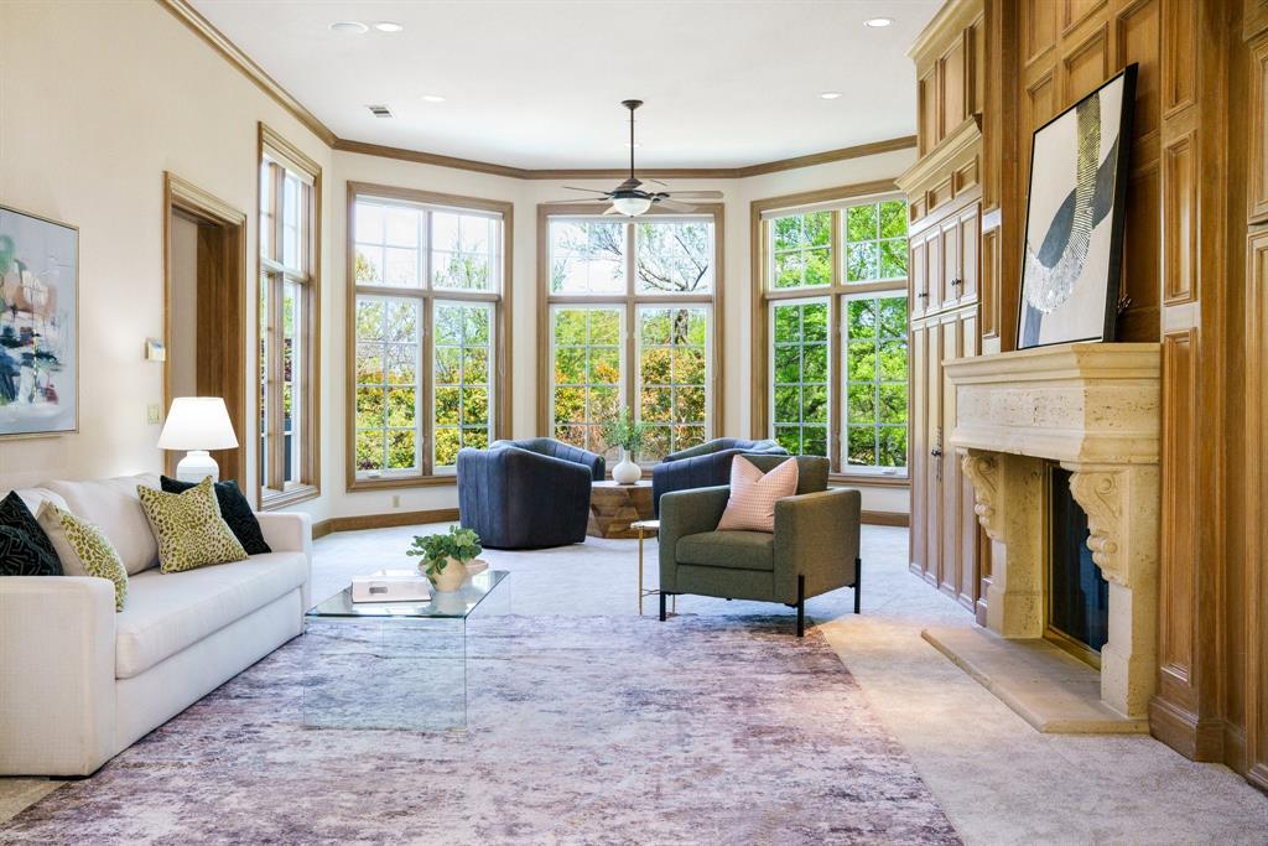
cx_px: 634
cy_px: 423
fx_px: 1166
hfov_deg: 57.1
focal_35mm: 33
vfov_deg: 39.9
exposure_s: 1/30
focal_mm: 33.1
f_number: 6.3
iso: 800
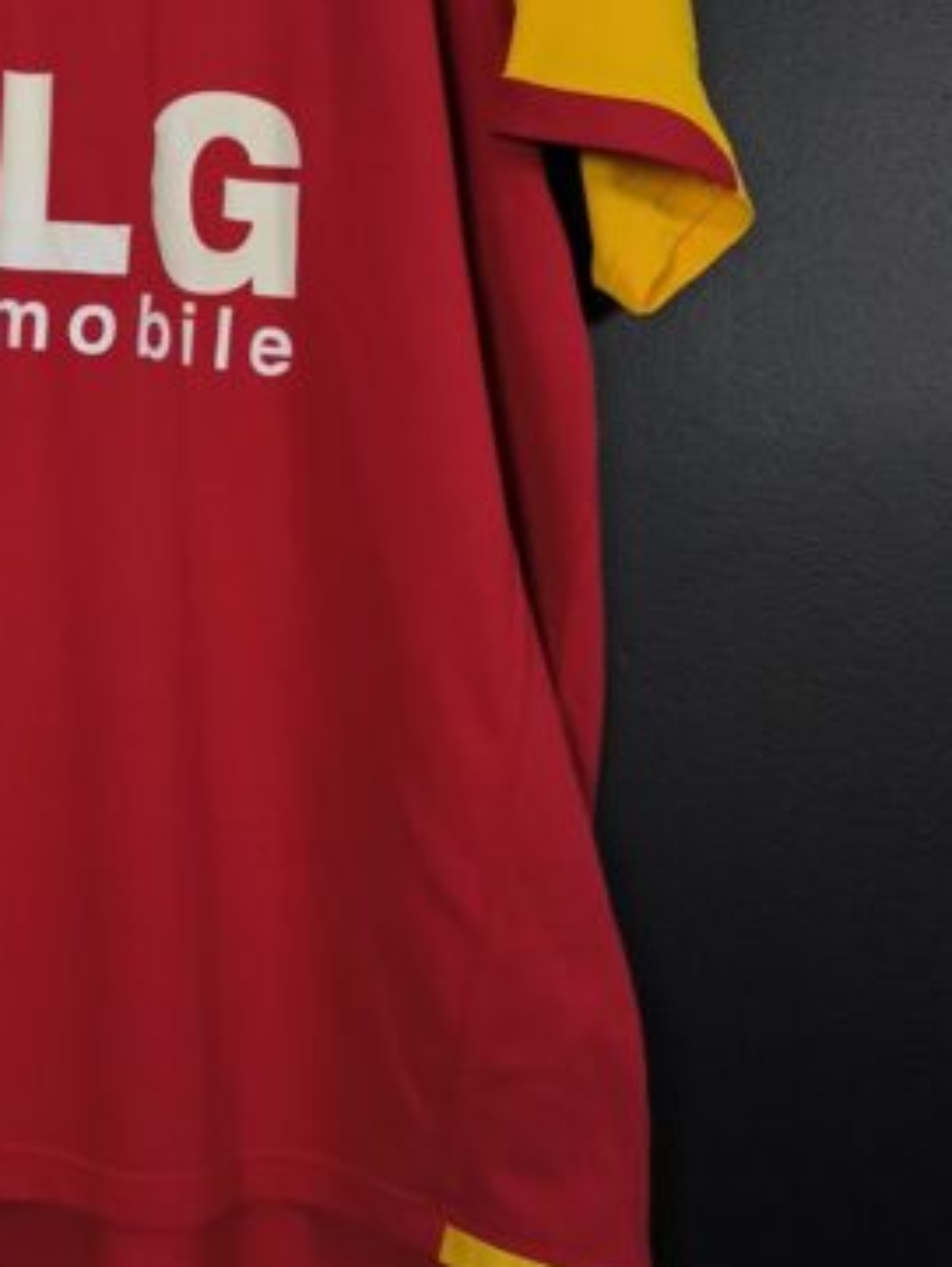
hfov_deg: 27.1
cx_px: 18
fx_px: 1869
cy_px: 390
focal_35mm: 51
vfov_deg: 37.0
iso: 400
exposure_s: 1/125
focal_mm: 6.57
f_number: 1.6
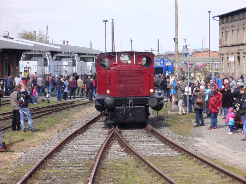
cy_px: 90
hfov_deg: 16.7
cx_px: 137
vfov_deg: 12.6
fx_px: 838
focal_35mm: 118
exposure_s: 1/320
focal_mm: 17.4
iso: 100
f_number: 5
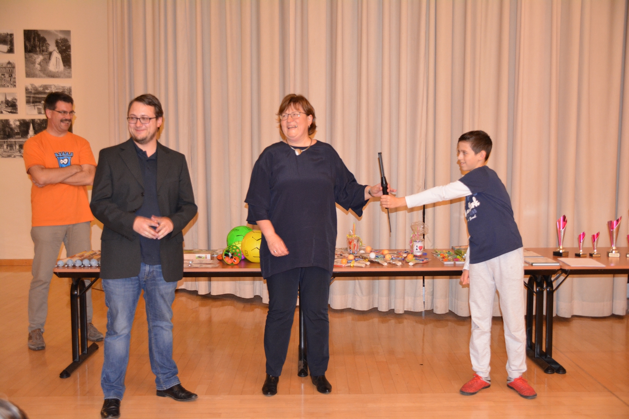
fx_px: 681
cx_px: 314
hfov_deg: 49.5
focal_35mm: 39
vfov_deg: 34.2
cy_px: 210
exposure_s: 1/60
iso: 1800
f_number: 4
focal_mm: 26
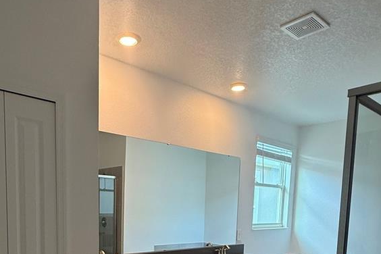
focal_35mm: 31
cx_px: 152
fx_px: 328
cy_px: 247
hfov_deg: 59.8
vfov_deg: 38.2
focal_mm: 2.22
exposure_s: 1/120
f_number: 2.2
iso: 200
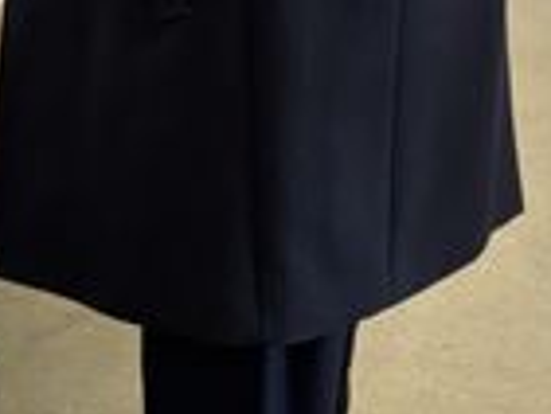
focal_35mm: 136
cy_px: -238
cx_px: -86
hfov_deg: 14.1
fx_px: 2167
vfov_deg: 10.5
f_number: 1.6
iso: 100
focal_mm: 5.96
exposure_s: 1/50
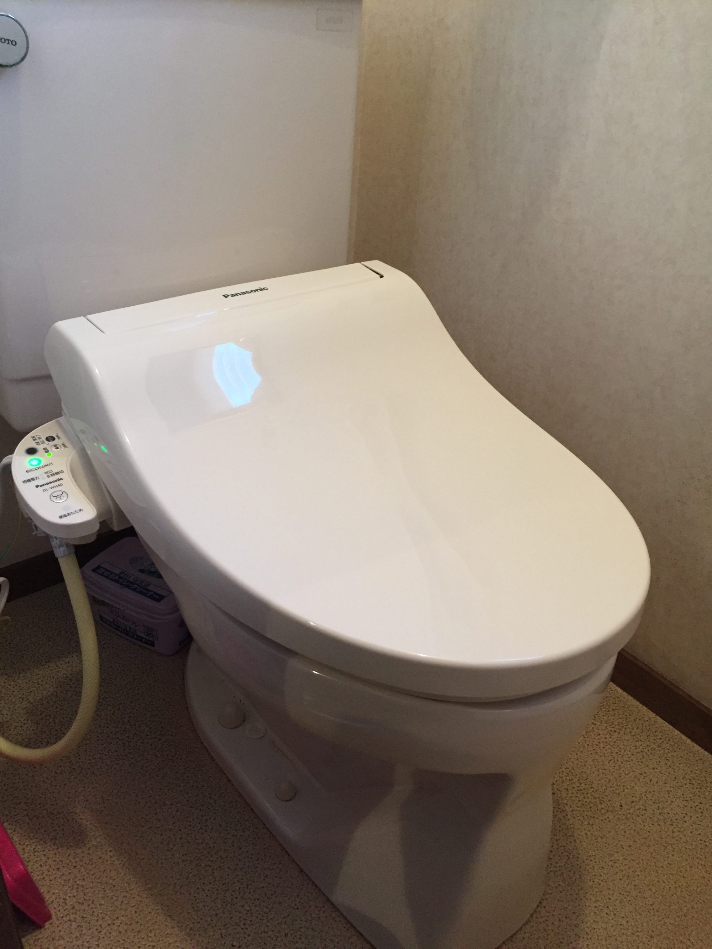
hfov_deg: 48.2
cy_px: 474
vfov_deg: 61.7
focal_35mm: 29
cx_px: 356
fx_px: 795
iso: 160
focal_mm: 4.15
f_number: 2.2
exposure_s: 1/30
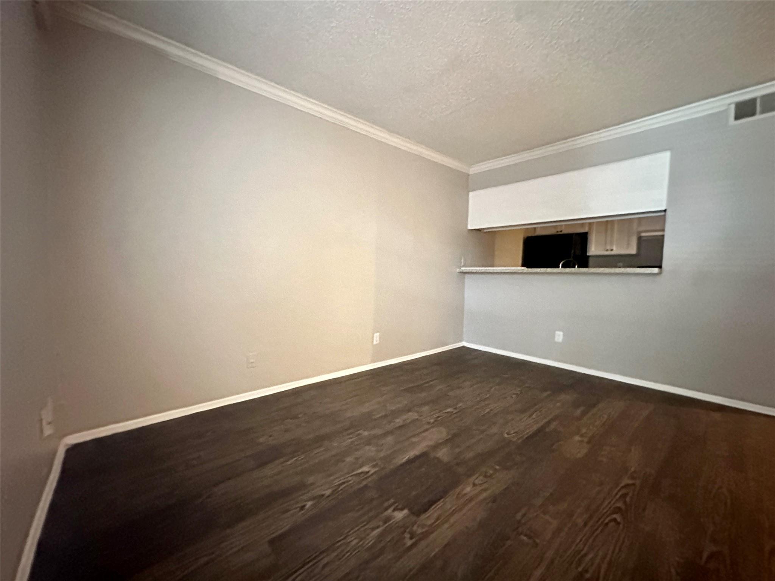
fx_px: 313
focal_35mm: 14
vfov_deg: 85.7
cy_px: 290
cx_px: 388
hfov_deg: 102.1
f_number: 2.2
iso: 2500
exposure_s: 1/15
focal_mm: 2.22
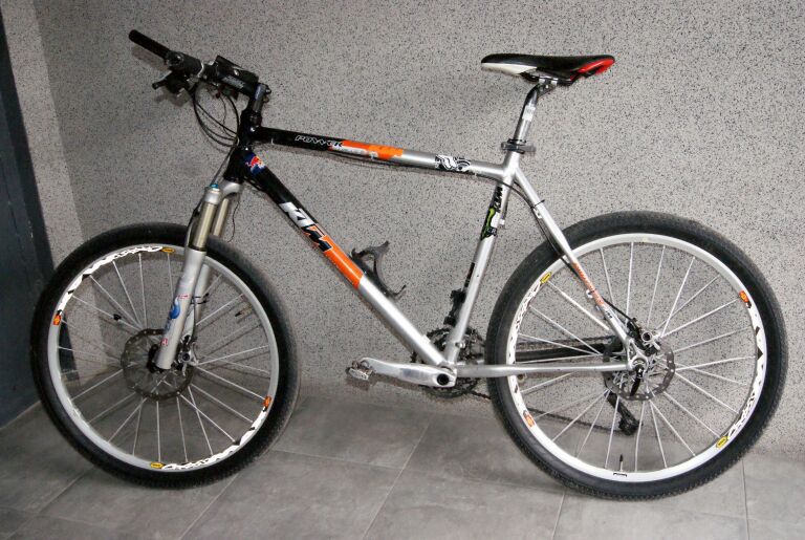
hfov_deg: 53.1
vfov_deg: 37.0
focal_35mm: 36
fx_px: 806
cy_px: 270
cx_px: 402
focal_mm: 24
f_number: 6.3
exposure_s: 1/160
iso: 3200
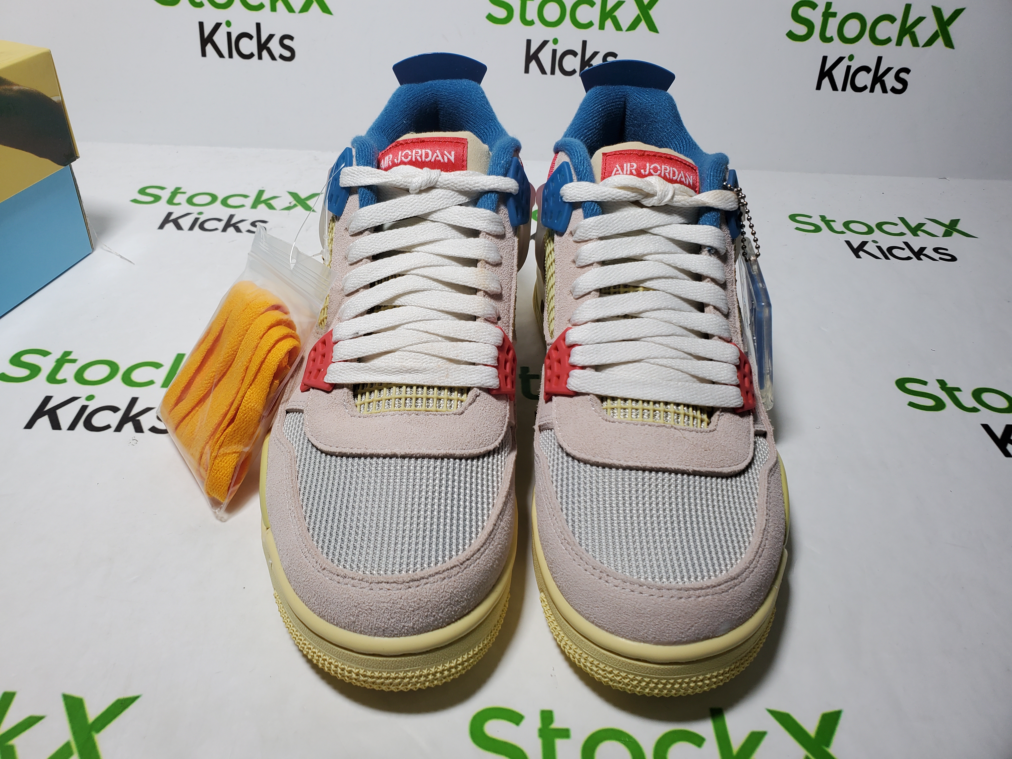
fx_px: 760
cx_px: 506
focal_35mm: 26
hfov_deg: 67.3
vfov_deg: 53.1
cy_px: 380
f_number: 2.4
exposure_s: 1/243
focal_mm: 4.3
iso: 50
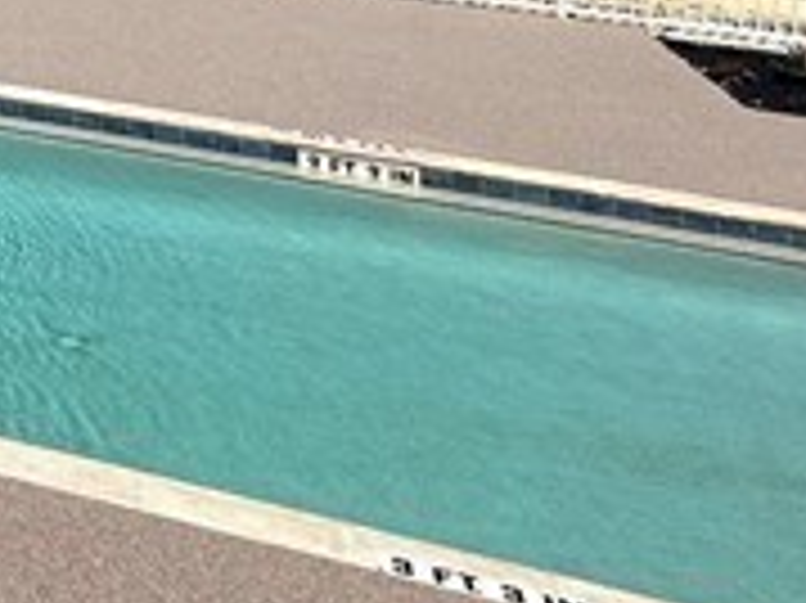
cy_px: -603
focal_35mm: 80
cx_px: -811
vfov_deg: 15.0
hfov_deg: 17.4
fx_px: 1861
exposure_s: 1/3125
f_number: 2.2
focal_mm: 2.22
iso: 50
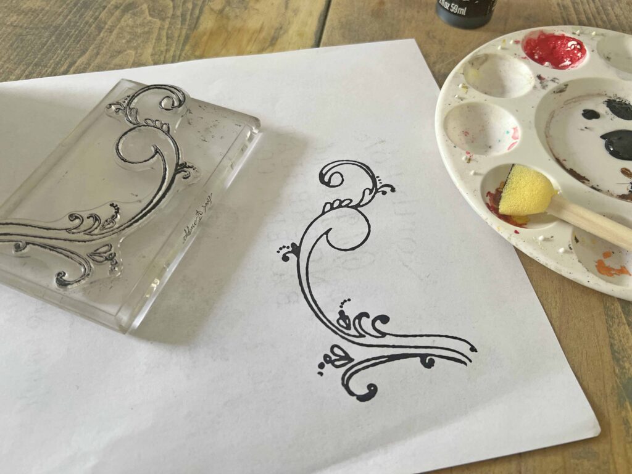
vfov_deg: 53.1
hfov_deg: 67.3
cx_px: 316
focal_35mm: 26
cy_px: 237
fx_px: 475
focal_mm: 5.7
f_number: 1.5
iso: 125
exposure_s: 1/121
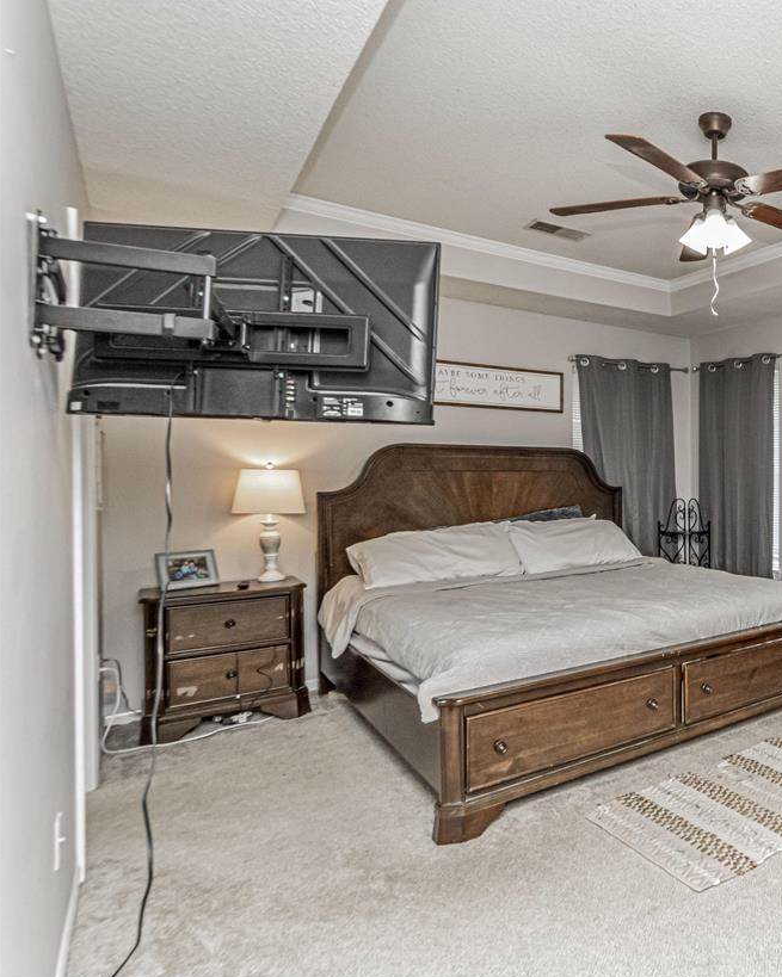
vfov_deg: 75.0
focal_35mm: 22
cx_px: 757
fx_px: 637
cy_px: 480
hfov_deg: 52.2
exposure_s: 1/60
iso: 3200
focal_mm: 10
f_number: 10
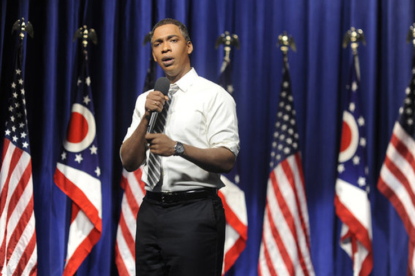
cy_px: 138
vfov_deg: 15.1
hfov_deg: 22.7
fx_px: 1036
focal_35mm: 90
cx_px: 196
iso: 800
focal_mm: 85
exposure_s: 1/125
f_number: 2.8
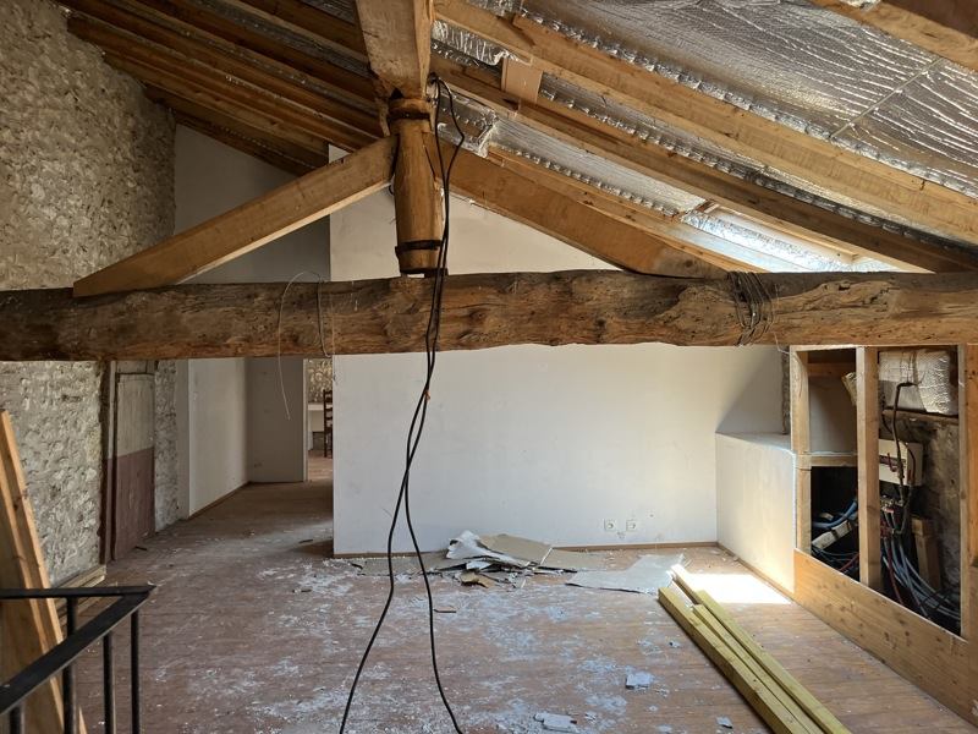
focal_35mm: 26
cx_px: 489
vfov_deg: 53.1
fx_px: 735
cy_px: 367
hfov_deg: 67.3
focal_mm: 5.1
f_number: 1.6
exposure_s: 1/121
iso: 125
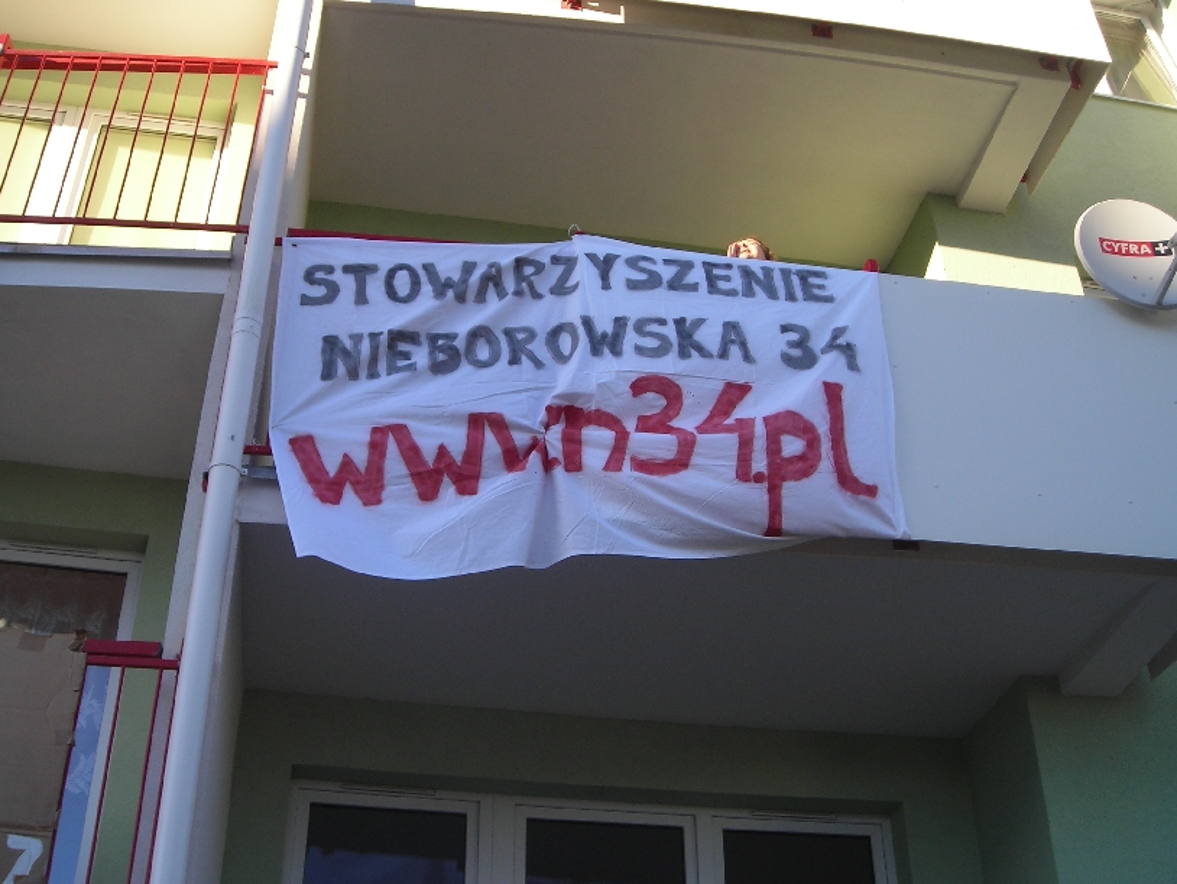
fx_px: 1428
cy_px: 433
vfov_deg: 34.4
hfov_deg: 44.8
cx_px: 567
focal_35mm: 42
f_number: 3.2
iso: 50
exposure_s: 1/205
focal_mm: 6.3
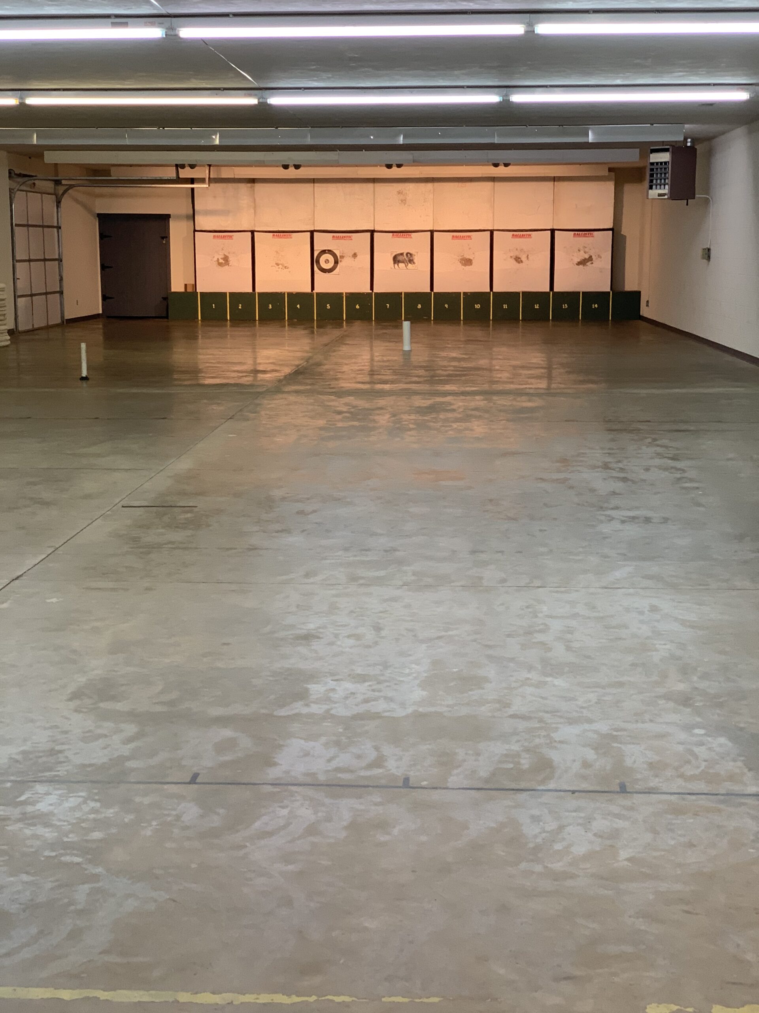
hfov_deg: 28.0
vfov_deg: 36.8
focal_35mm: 52
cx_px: 380
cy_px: 506
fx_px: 1520
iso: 125
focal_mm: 6
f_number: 2.4
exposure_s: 1/60
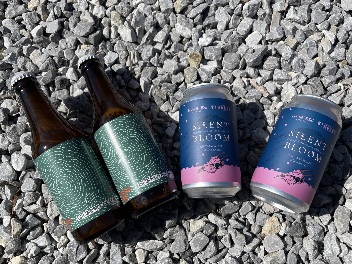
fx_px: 295
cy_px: 146
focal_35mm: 29
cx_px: 174
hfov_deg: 61.7
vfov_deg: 48.1
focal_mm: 5.1
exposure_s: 1/5128
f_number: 1.6
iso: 32
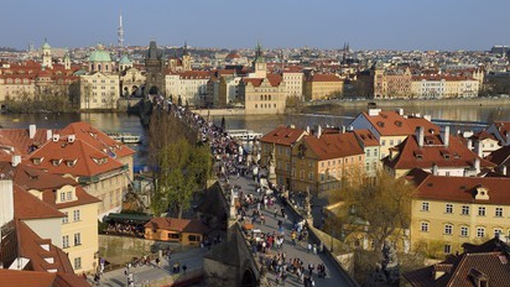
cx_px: 251
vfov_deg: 24.9
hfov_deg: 42.9
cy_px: 158
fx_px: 649
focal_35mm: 48
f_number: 14
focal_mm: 45
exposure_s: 1/250
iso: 200
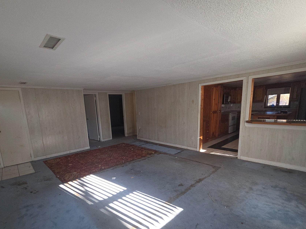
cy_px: 135
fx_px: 141
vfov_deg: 77.4
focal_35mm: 16
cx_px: 134
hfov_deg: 94.0
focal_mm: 2.2
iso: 80
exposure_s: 1/60
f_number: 2.2
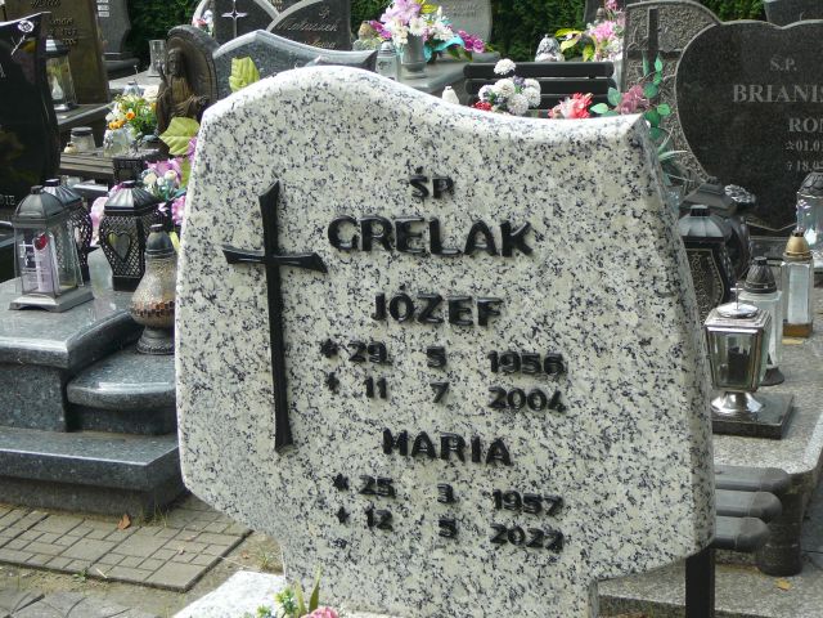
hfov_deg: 31.7
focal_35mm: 61
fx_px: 1450
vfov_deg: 24.0
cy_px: 309
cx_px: 412
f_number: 3.6
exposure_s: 1/200
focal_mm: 9.1
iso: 80
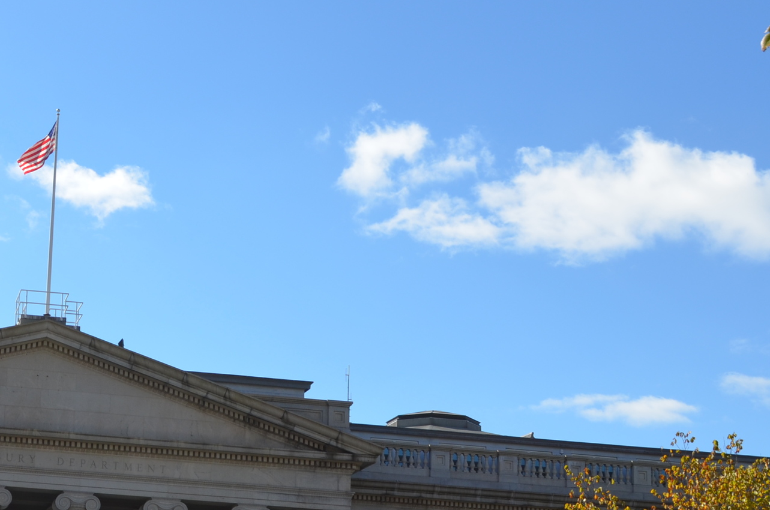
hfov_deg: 25.9
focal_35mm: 76
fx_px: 1622
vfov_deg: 17.8
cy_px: 369
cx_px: 83
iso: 140
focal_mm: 26
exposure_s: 1/250
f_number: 8
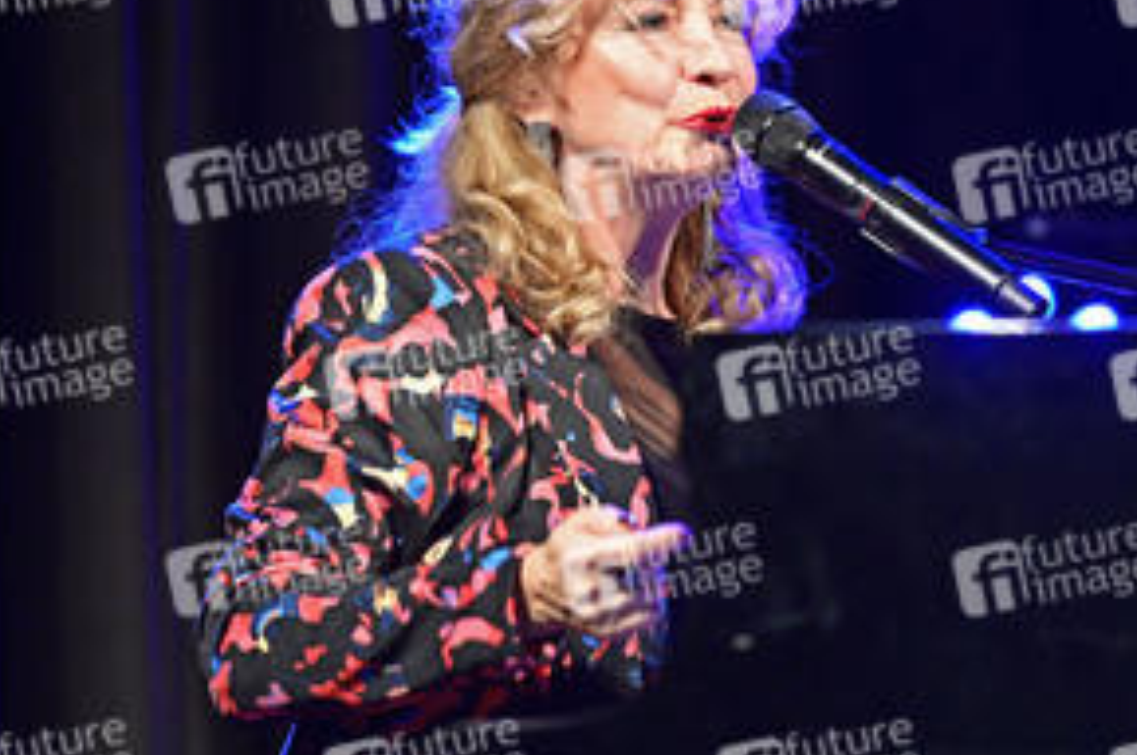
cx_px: 714
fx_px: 9590
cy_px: 275
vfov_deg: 4.5
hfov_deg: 6.8
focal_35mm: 304
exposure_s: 1/250
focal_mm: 195
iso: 3200
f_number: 2.8
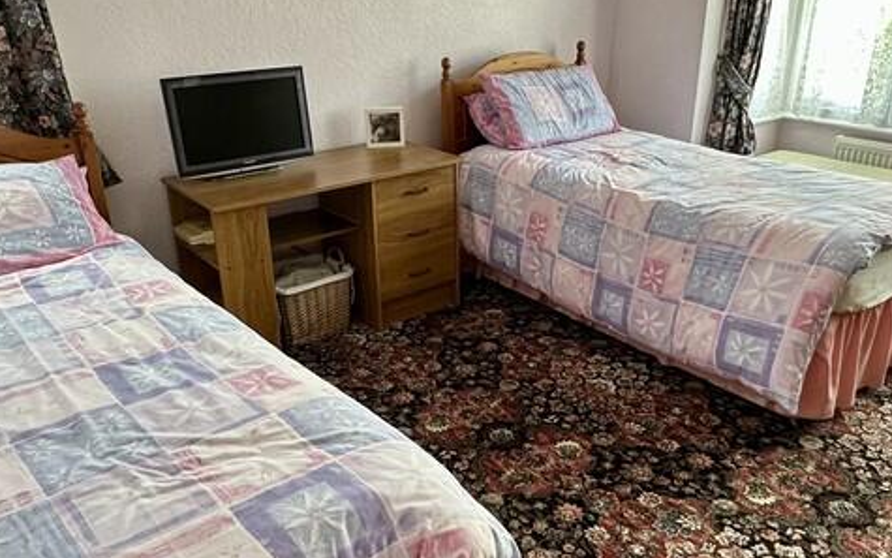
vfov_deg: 39.4
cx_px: 471
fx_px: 778
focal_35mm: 32
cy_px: 319
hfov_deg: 59.6
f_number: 2.2
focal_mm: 2.22
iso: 160
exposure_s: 1/99
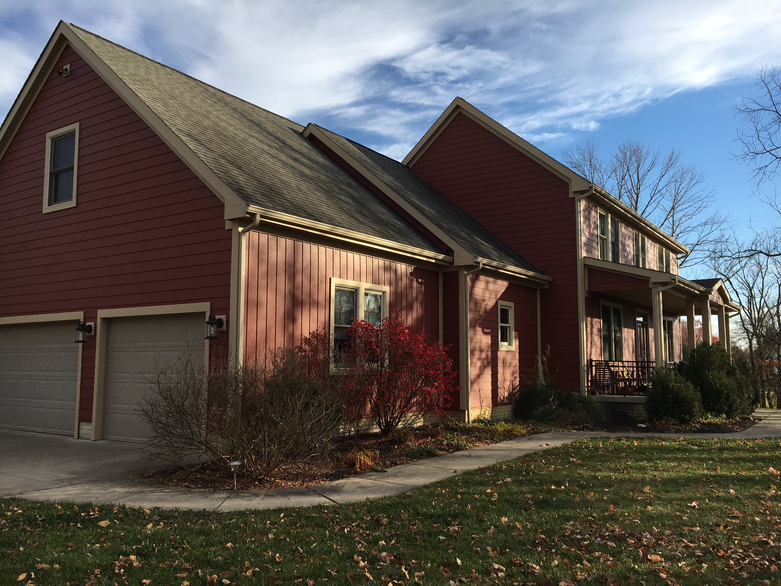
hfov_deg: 61.7
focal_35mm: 29
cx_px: 390
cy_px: 293
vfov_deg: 48.2
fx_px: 654
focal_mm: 4.15
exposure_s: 1/962
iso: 25
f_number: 2.2
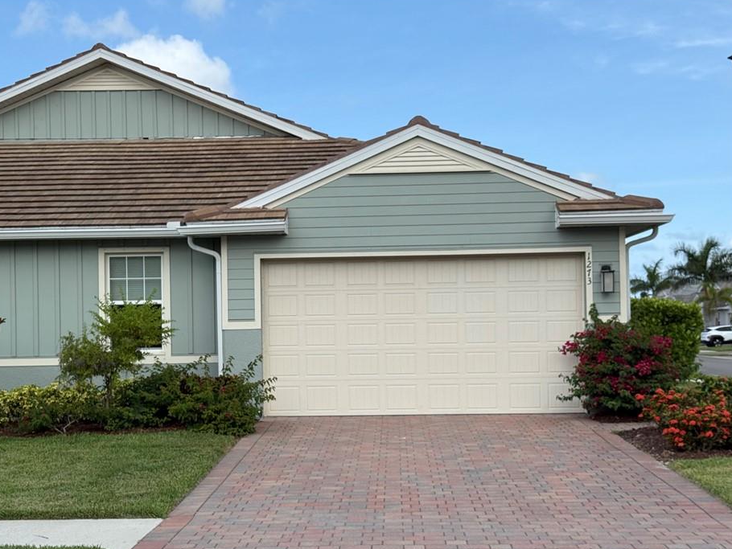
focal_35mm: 54
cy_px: 301
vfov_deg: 27.0
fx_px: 1142
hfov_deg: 35.5
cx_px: 328
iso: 64
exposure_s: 1/4329
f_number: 1.78
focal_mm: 6.76
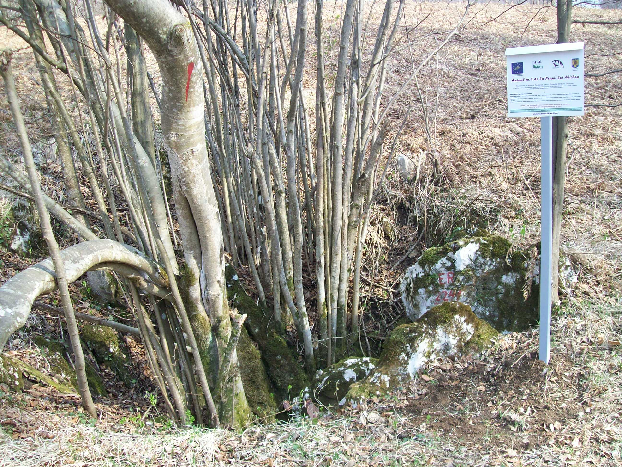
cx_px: 311
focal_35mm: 36
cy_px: 234
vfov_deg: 39.7
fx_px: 647
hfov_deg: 51.4
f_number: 2.7
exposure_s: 1/182
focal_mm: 6
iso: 80
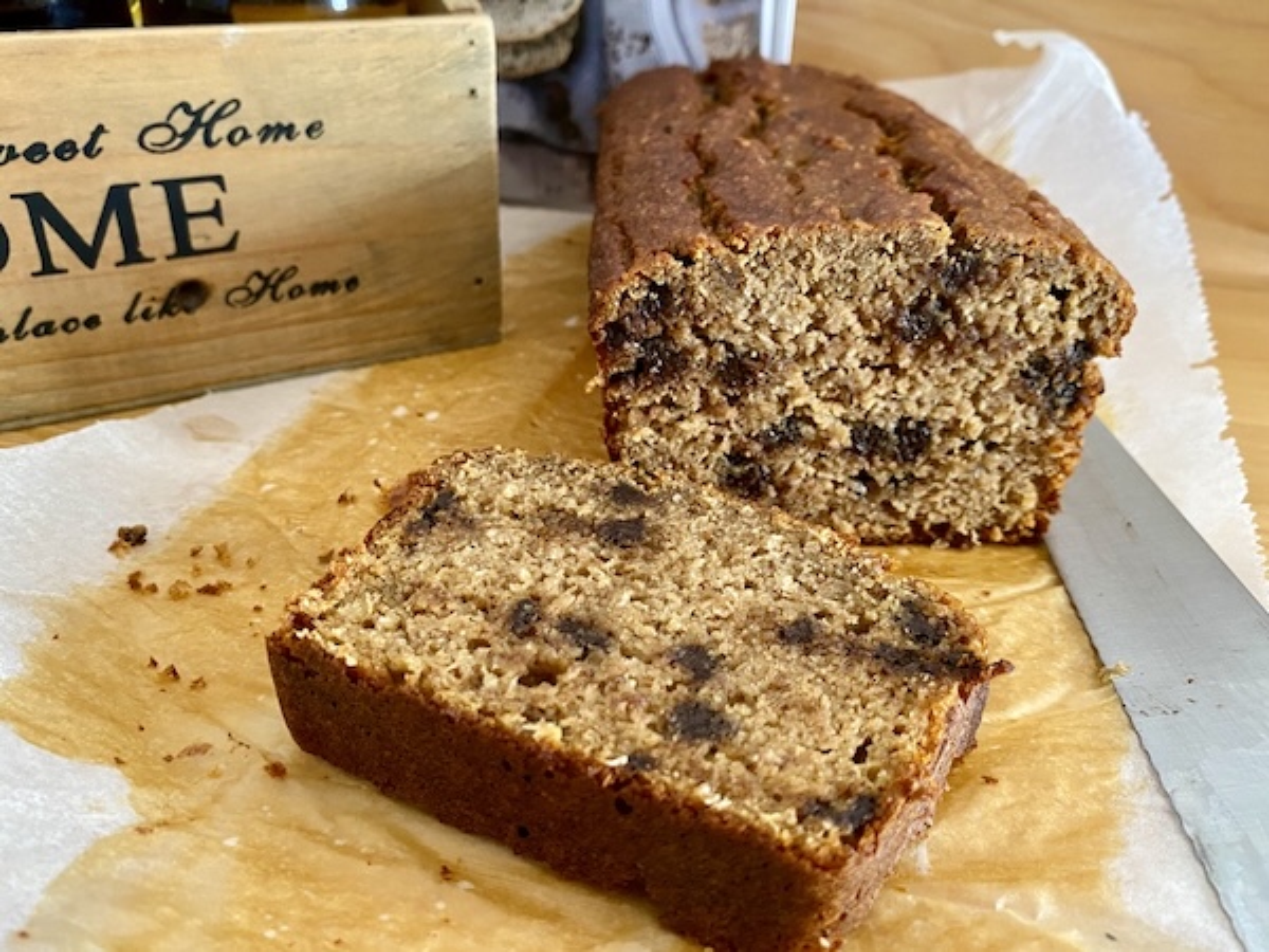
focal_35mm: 26
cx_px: 634
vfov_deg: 53.1
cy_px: 476
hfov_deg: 67.3
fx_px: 953
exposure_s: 1/60
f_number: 1.8
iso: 400
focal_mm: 4.25
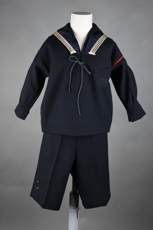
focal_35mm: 42
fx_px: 268
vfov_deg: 46.4
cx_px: 76
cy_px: 115
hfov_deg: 31.9
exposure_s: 1/100
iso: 100
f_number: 11
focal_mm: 28
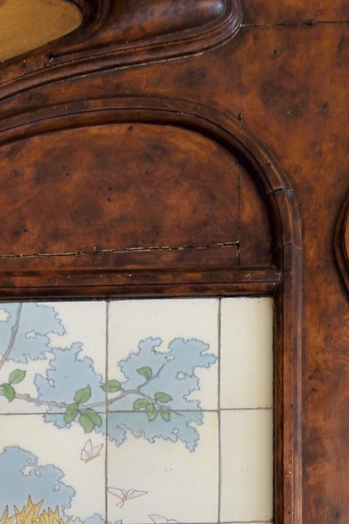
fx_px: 2026
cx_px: 85
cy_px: 969
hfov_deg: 9.8
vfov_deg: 13.2
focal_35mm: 139
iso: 800
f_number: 7.1
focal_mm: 36
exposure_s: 1/25
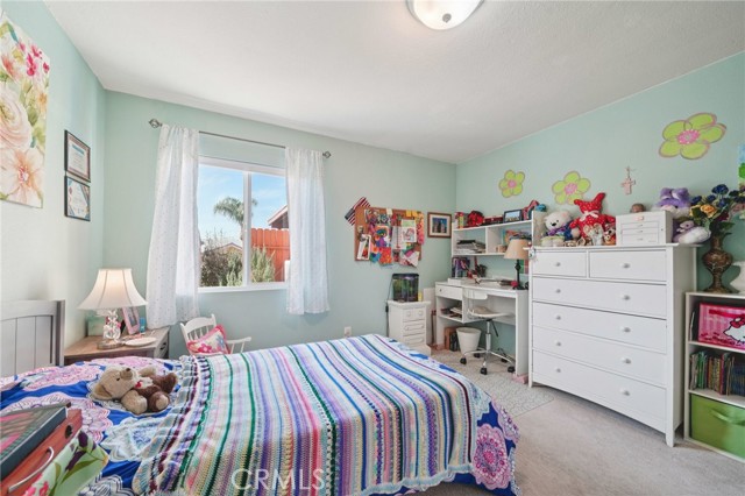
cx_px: 372
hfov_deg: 108.4
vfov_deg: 85.4
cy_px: 248
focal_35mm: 13
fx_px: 269
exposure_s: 1/25
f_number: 8
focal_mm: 13
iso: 400
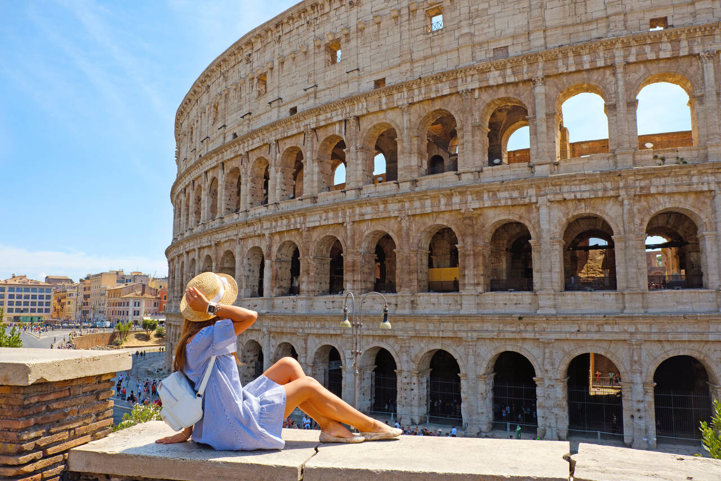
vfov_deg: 47.9
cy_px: 240
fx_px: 541
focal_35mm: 27
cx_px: 360
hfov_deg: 67.4
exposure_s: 1/350
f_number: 5.6
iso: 200
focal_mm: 18
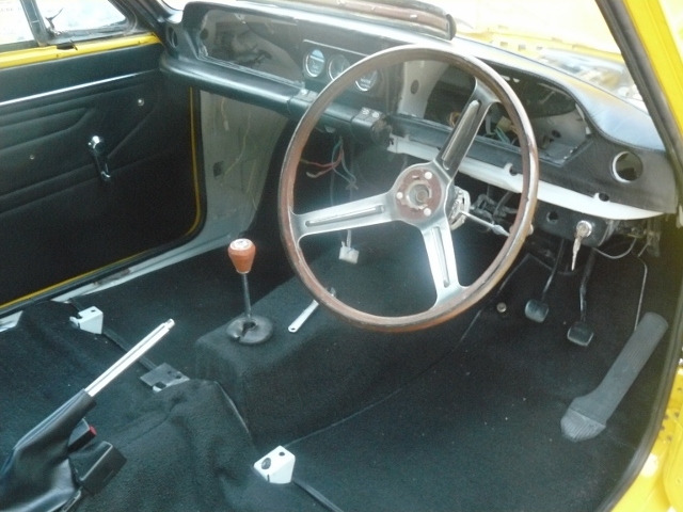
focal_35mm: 36
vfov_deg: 39.7
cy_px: 256
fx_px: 710
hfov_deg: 51.4
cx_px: 342
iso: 400
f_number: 2.8
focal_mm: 6
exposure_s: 1/10
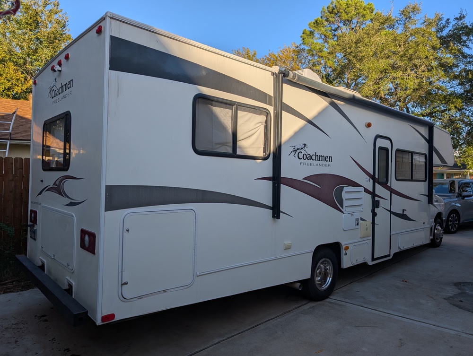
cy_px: 178
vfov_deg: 56.9
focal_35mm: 24
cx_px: 236
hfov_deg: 71.5
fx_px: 328
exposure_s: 1/1471
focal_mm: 6.9
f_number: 1.68
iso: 21
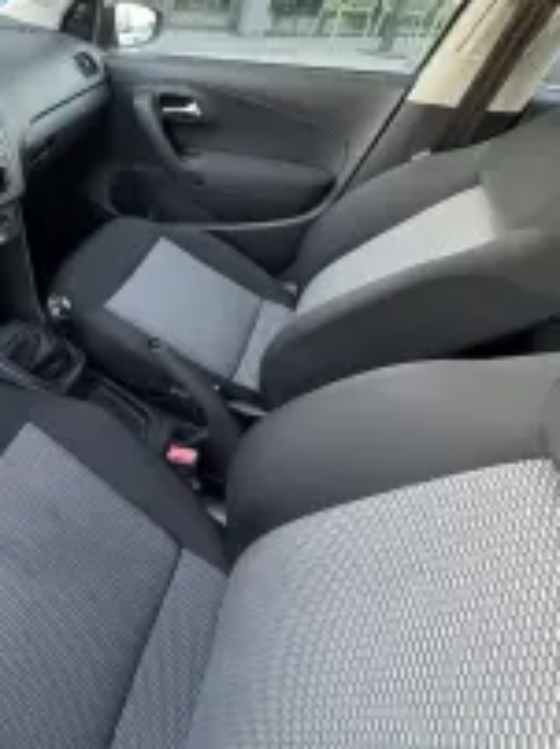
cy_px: 256
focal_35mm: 25
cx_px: 59
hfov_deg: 49.1
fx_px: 540
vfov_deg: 67.7
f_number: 2.2
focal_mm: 2.22
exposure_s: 1/60
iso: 1250
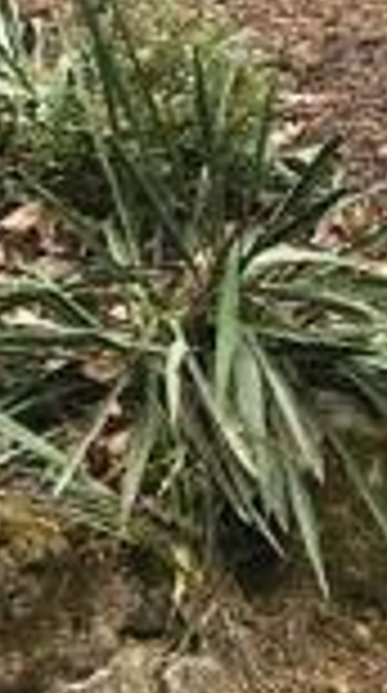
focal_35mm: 158
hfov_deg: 7.5
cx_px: -256
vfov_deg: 12.0
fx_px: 2898
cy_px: -729
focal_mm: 4.15
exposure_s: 1/158
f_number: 2.2
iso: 25
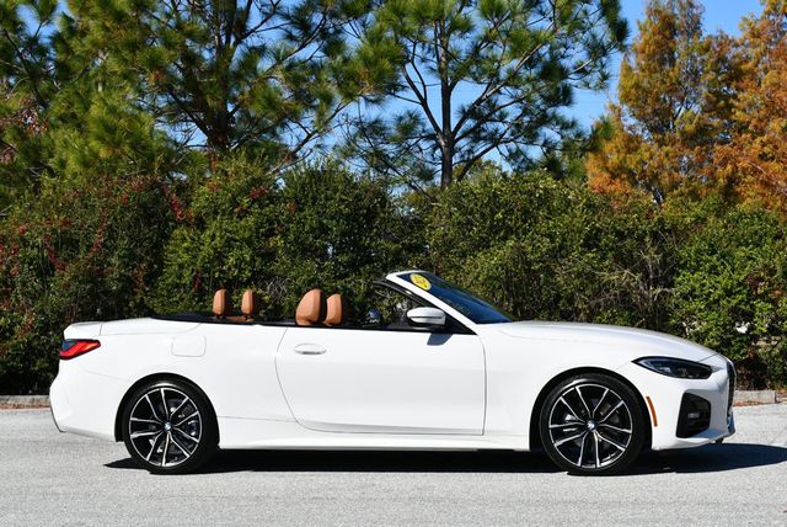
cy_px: 264
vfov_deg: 18.0
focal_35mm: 76
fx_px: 1663
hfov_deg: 26.6
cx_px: 394
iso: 100
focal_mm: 38
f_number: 9
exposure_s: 1/320
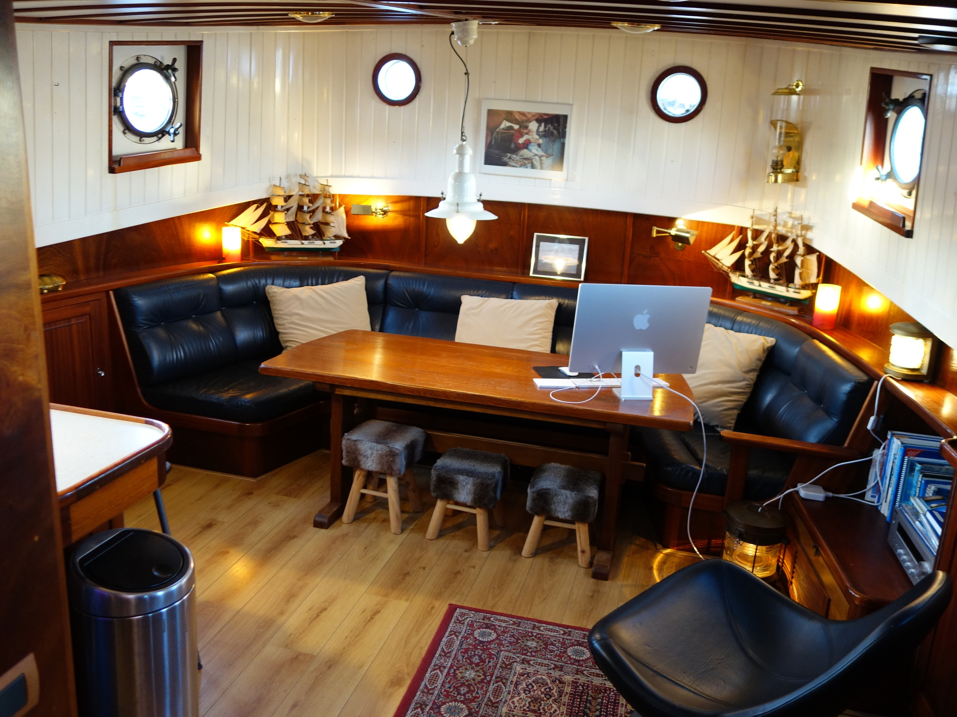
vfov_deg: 49.7
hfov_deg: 63.4
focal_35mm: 28
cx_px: 478
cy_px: 358
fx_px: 774
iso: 500
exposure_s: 1/30
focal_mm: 10.4
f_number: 1.8
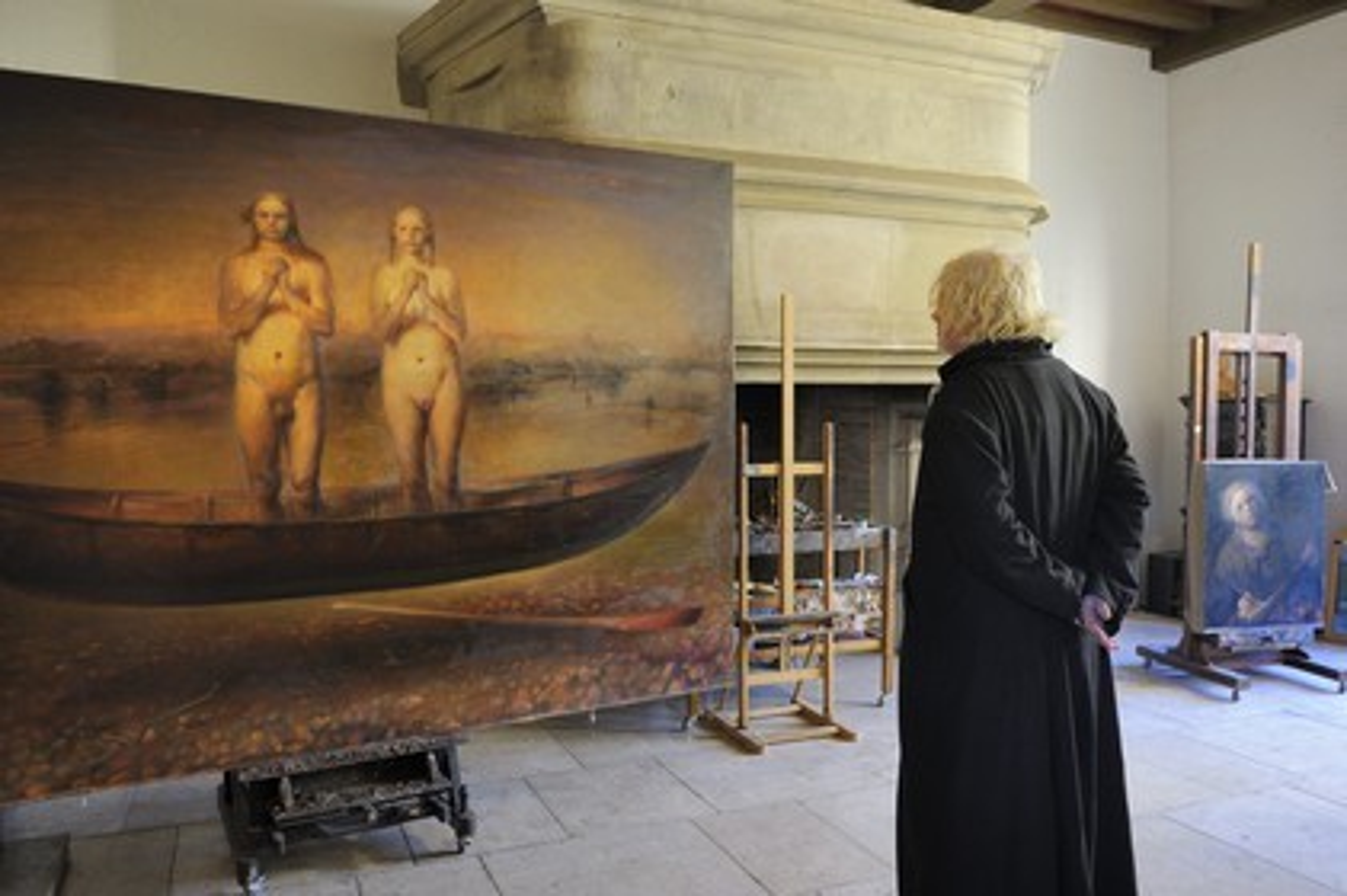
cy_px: 448
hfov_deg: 67.4
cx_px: 674
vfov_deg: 47.9
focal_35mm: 27
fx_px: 1009
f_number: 3.2
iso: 1600
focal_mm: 27
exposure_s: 1/60
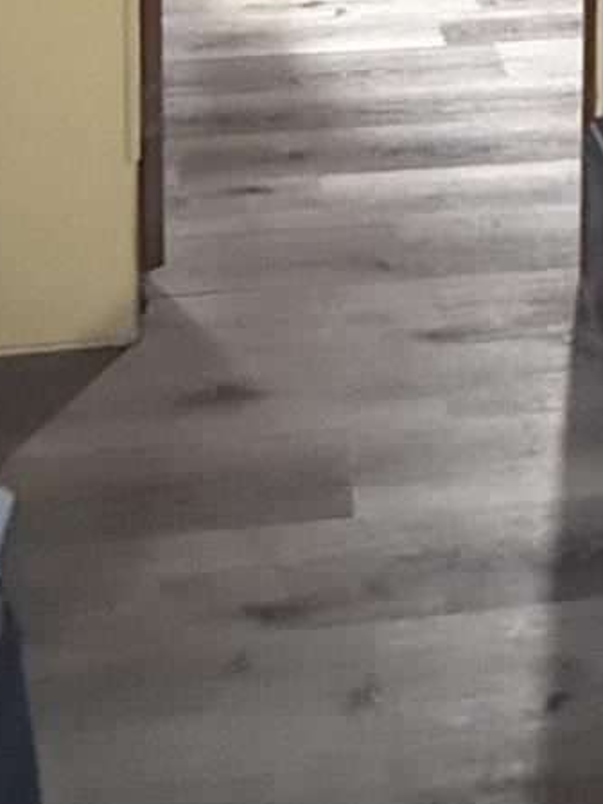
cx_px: 433
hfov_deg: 20.3
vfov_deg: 21.0
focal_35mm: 72
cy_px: -533
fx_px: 1672
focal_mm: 2.22
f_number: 2.2
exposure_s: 1/60
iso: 1250
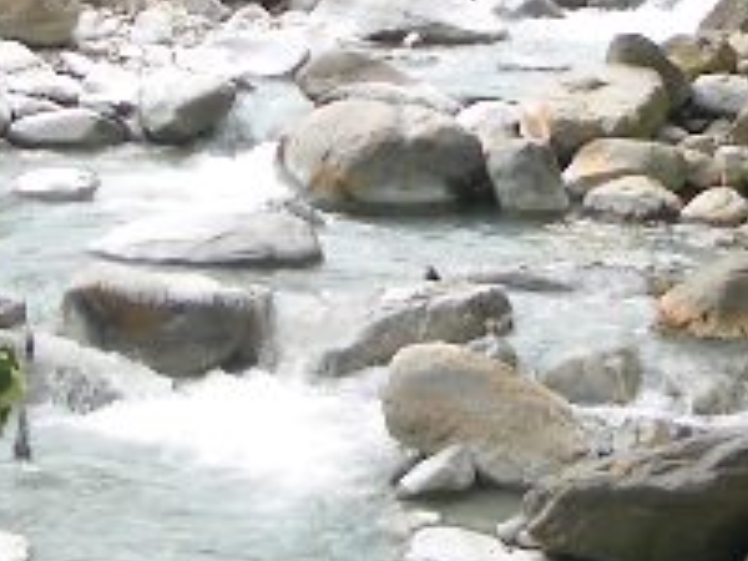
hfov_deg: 11.0
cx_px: 550
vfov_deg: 8.2
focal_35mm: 179
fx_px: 3868
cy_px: -79
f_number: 2.6
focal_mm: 5.8
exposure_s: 1/160
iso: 50
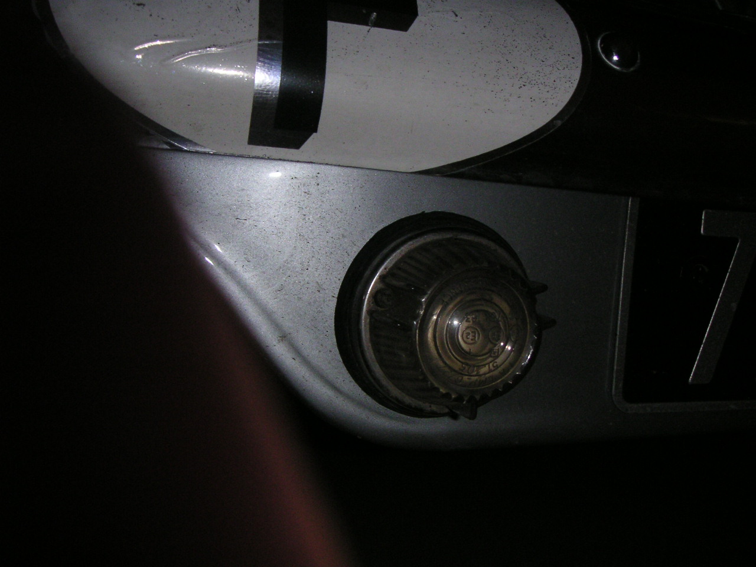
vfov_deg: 37.7
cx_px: 378
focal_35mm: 38
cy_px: 284
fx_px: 830
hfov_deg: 49.0
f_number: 6.7
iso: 160
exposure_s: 1/45
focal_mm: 6
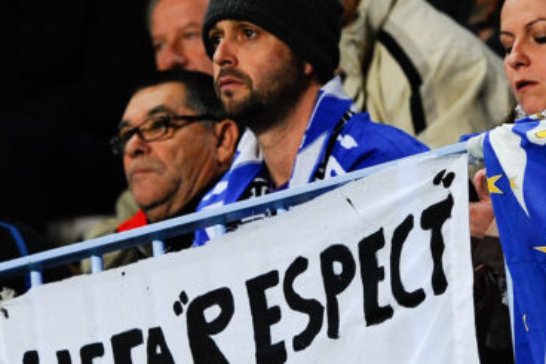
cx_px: 341
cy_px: 281
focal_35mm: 348
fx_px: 5275
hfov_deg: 5.9
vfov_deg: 3.9
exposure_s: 1/800
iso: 1600
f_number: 2.8
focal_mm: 125
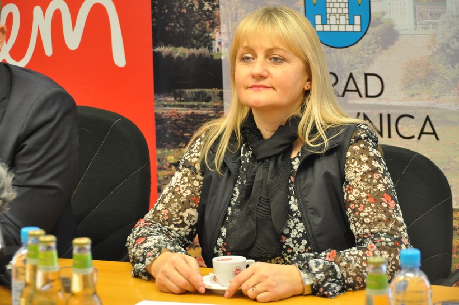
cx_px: 230
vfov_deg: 11.1
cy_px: 152
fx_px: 1567
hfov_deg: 16.7
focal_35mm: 123
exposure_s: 1/50
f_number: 5
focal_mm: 82
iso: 1000
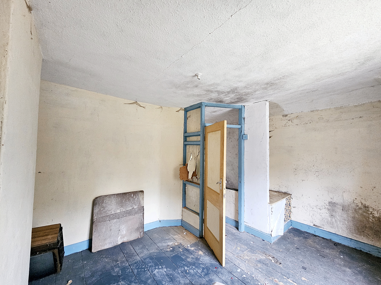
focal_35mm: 13
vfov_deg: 89.9
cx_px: 190
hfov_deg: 106.2
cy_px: 142
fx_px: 143
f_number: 2.2
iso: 500
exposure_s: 1/33
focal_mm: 2.2
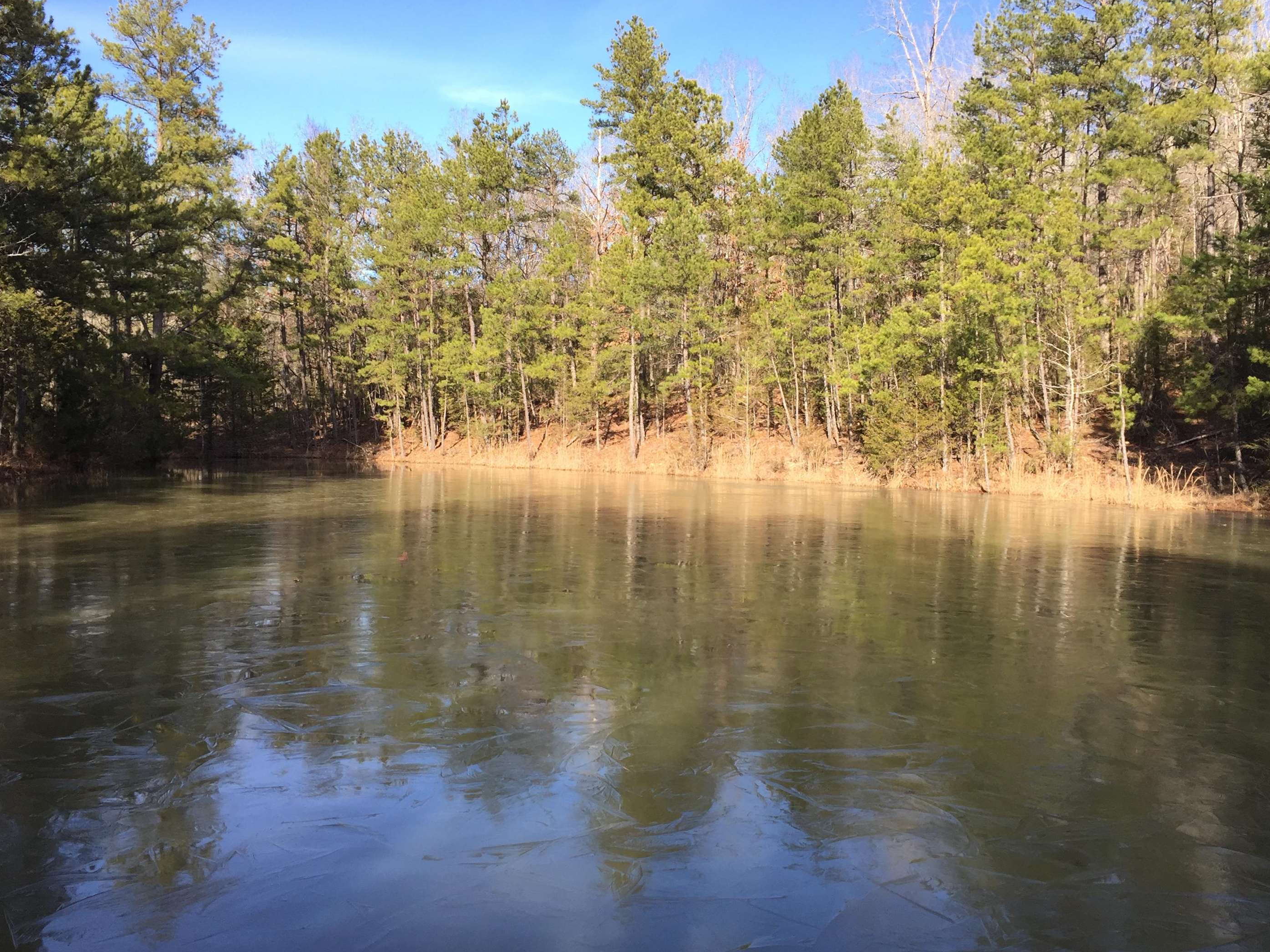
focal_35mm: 32
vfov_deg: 44.1
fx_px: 1174
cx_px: 656
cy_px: 500
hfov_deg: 56.8
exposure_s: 1/599
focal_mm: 4.15
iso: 32
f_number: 2.2
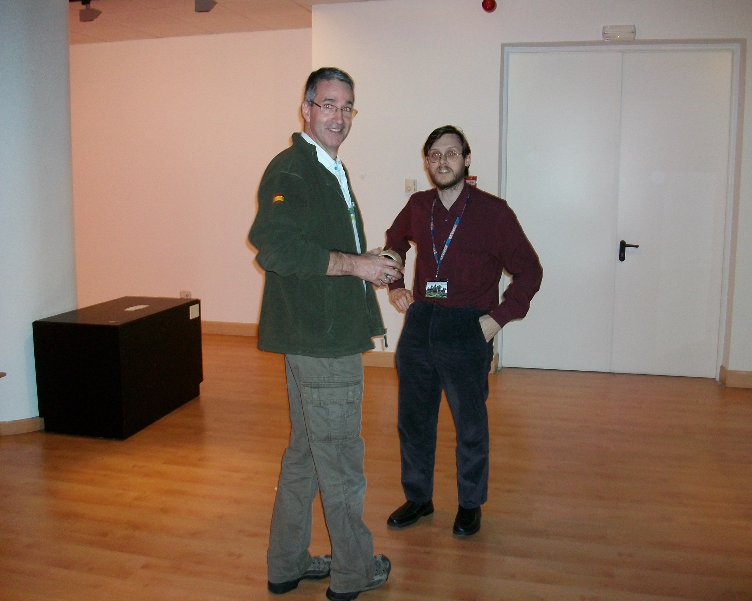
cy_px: 301
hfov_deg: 52.8
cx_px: 382
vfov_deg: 43.4
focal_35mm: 34
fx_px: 757
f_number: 2.9
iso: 236
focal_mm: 5.7
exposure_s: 1/40
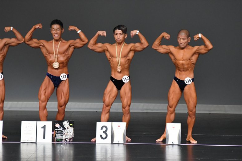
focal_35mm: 317
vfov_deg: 4.3
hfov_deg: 6.5
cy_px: 80
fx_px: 2130
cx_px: 121
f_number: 5.6
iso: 5000
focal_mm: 210
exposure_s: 1/400
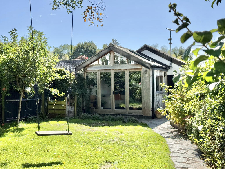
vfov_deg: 30.3
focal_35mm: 48
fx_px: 312
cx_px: 112
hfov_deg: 39.7
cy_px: 84
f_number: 1.78
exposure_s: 1/3817
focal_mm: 6.76
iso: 64
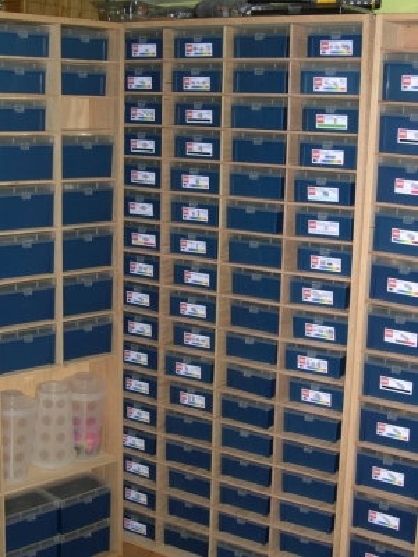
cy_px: 278
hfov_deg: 28.0
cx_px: 209
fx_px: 837
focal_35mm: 52
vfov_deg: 36.8
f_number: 3.2
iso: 106
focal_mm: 11.1
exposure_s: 1/60
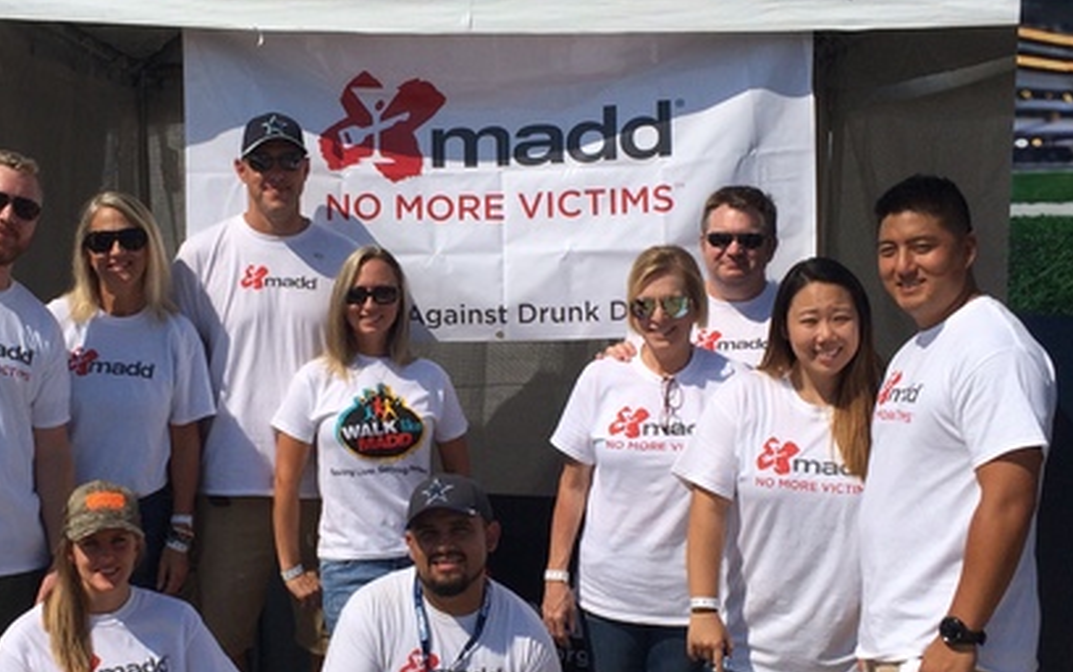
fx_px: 1638
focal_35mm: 56
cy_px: 375
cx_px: 391
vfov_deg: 23.2
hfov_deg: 36.0
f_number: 2.2
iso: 32
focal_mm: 4.12
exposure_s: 1/5882
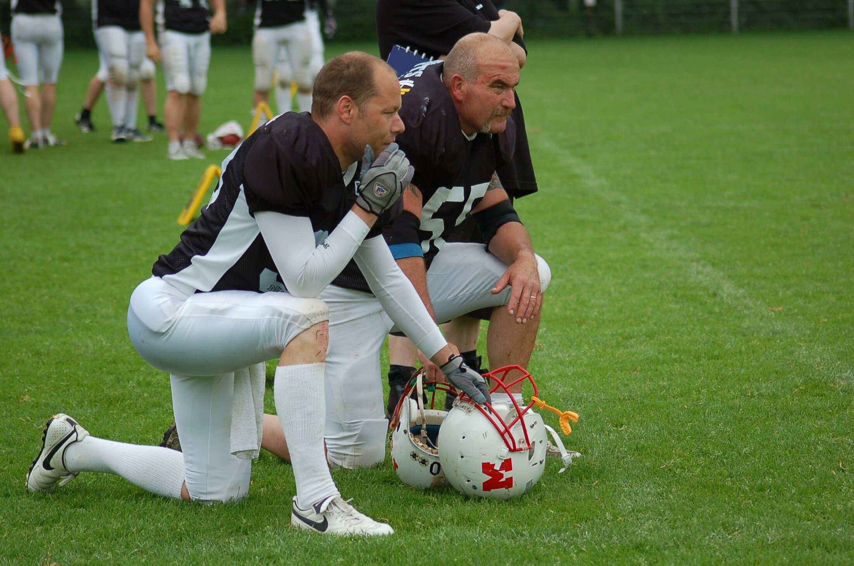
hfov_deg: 13.7
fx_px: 3552
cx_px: 427
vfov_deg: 9.1
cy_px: 283
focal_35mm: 150
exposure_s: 1/1000
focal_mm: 100
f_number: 4.2
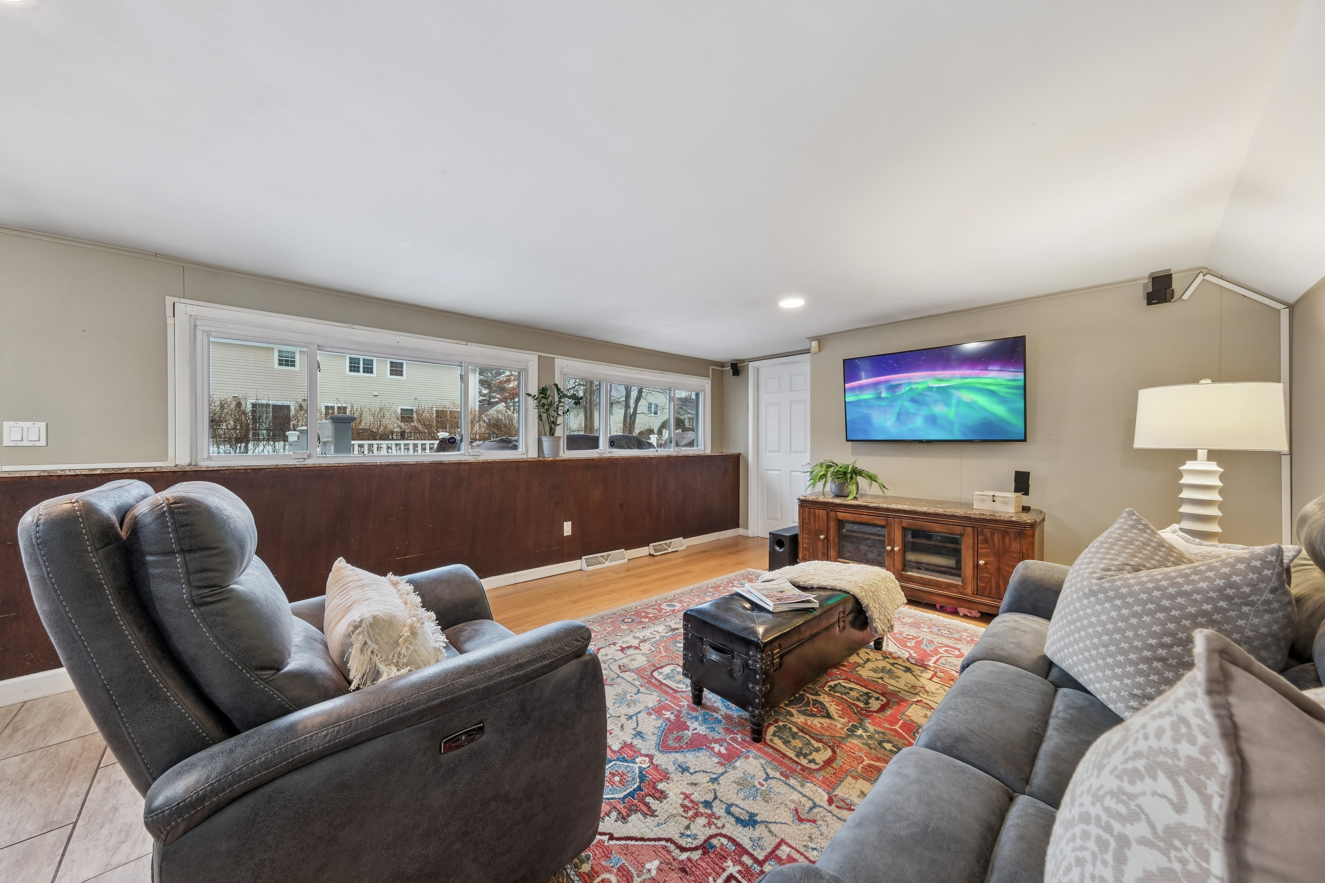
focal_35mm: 12
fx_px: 442
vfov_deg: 90.0
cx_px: 662
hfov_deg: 112.6
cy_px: 442
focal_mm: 8
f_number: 8
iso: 320
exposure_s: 1/1.67
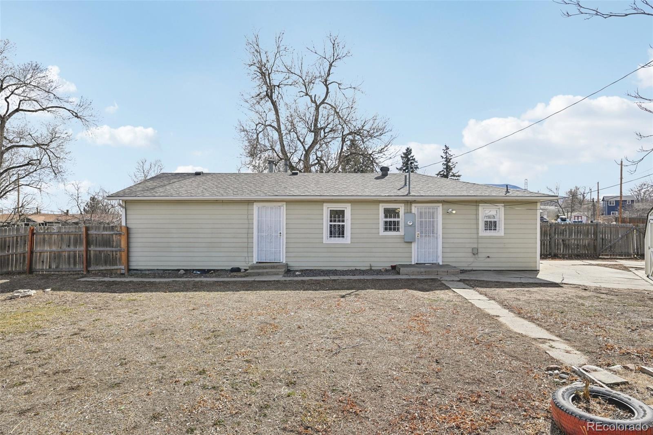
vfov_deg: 63.2
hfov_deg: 85.4
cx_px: 326
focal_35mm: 20
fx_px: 354
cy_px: 218
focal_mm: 19.5
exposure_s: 1/100
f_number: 11
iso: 64
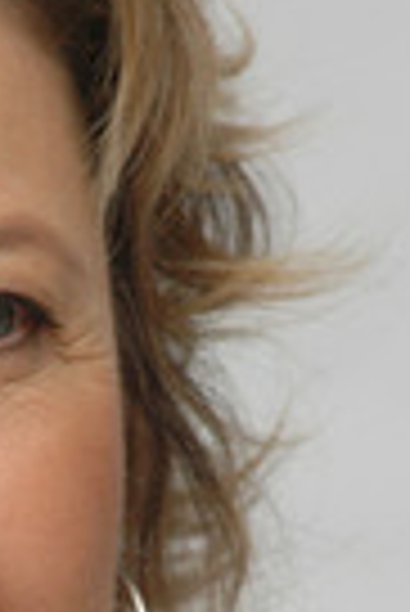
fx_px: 14994
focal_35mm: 880
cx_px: -113
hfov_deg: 1.6
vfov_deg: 2.3
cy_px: 693
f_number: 9
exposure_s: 1/1250
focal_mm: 200
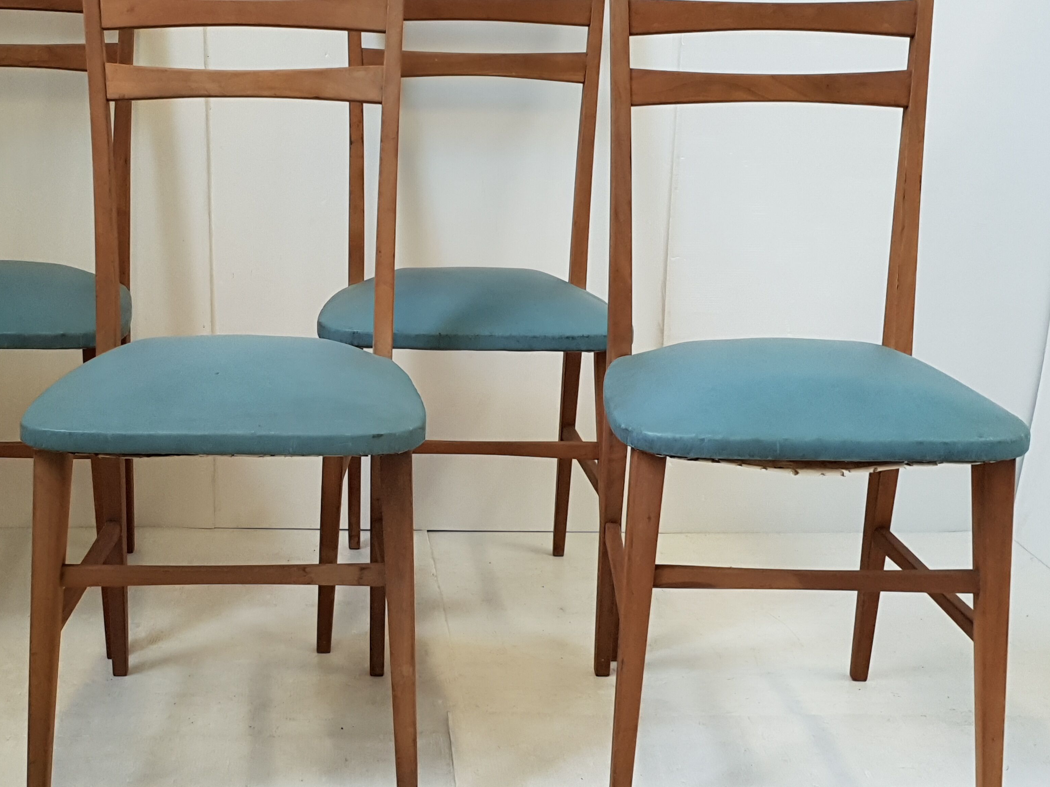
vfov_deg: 41.8
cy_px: 384
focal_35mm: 34
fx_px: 1031
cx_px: 394
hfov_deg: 53.4
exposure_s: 1/50
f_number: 2.4
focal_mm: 4.3
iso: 125
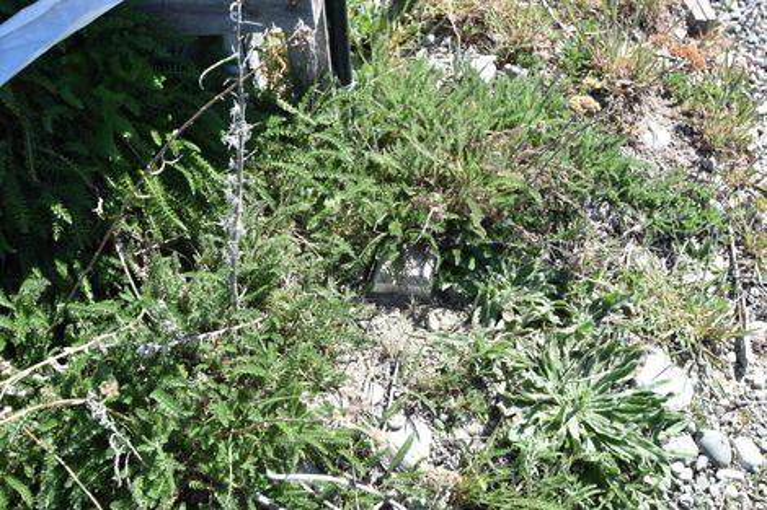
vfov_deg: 36.8
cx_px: 384
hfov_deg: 53.1
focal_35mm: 36
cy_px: 255
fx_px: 767
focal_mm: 24
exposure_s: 1/250
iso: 220
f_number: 8
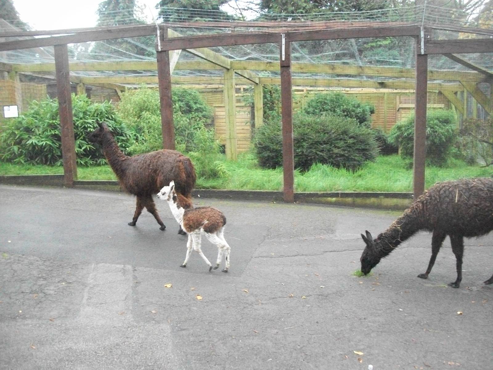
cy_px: 185
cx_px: 246
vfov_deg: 44.2
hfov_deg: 56.8
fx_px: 456
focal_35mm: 32
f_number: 2.9
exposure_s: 1/160
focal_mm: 5.7
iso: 800
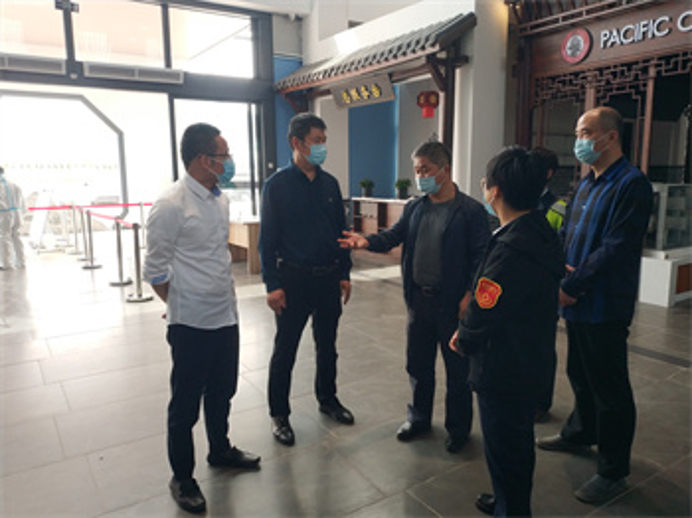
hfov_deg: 56.8
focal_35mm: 32
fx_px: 639
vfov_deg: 44.1
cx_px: 346
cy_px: 259
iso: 183
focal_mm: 4.5
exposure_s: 1/100
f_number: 2
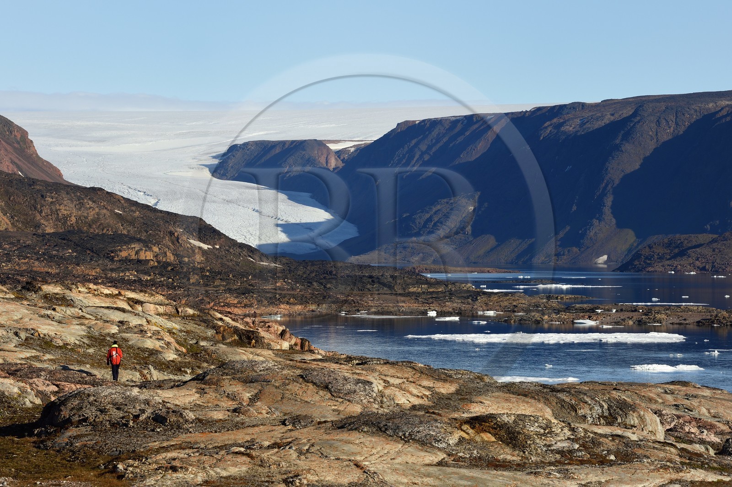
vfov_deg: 6.9
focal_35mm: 200
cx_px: 366
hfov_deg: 10.3
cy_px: 244
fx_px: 4063
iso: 200
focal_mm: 200
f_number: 13
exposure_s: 1/320
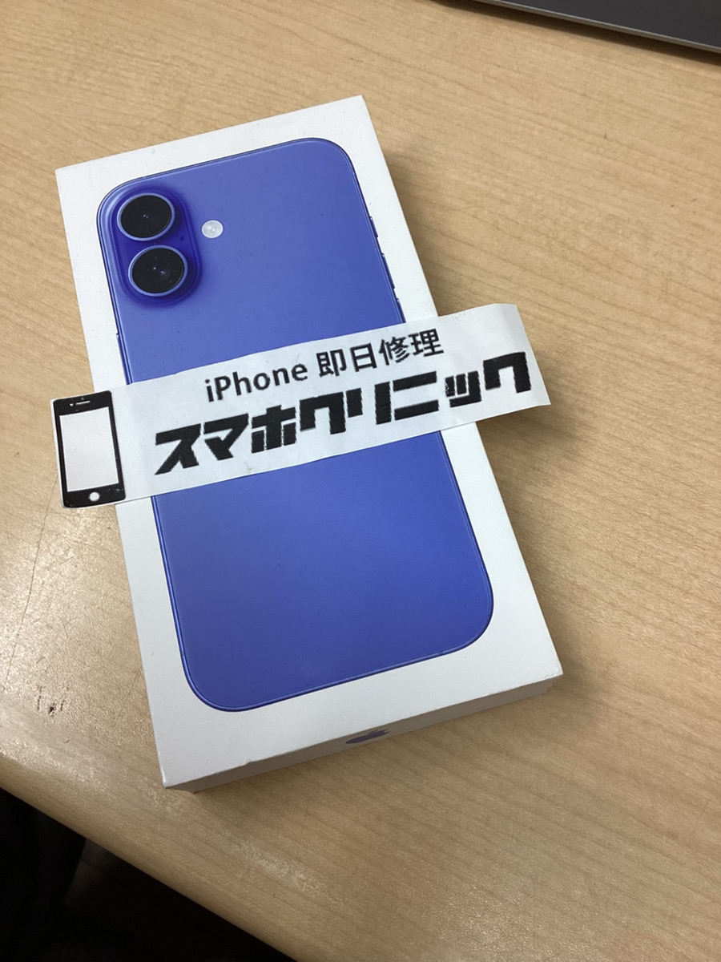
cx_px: 360
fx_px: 861
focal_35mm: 31
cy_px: 481
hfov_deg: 45.4
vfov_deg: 58.4
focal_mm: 3.3
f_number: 2.4
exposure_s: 1/120
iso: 80
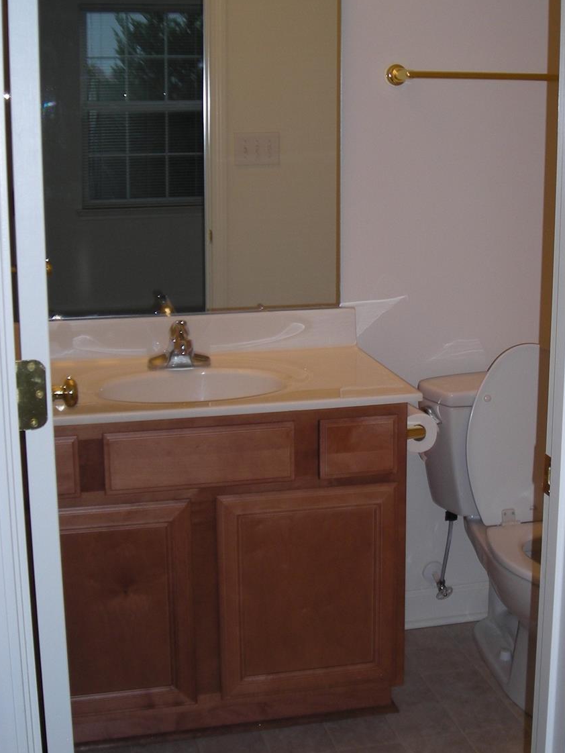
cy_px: 326
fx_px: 1131
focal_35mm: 52
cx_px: 367
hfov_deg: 27.9
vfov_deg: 36.8
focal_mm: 6.3
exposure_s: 1/60
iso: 50
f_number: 3.2
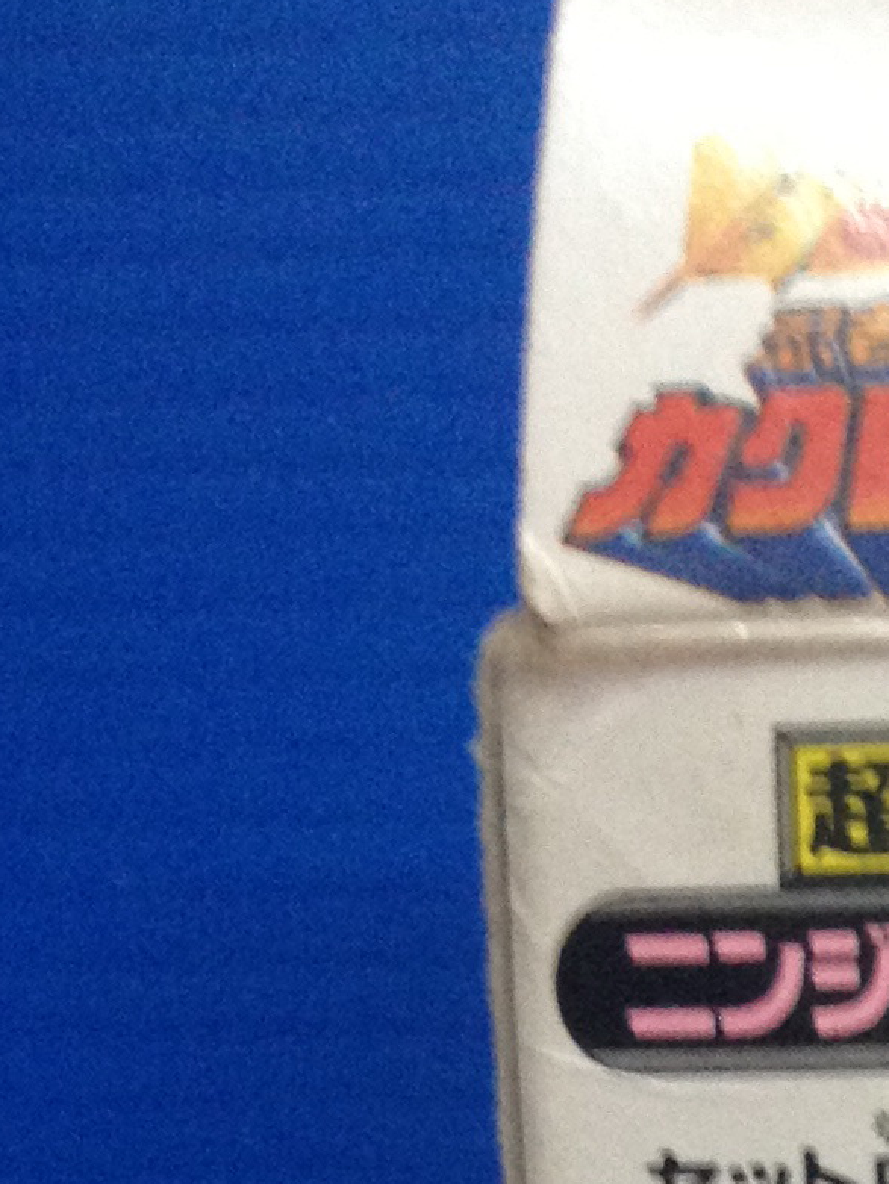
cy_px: 2159
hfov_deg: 9.5
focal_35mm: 146
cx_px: 1792
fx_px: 4997
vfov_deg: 12.3
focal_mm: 4.28
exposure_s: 1/20
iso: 160
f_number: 2.4
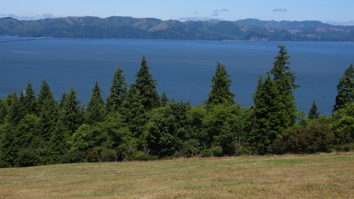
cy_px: 80
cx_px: 177
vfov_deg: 19.7
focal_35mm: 61
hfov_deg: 34.4
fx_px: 573
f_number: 3.5
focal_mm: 9.8
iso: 100
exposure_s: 1/1600
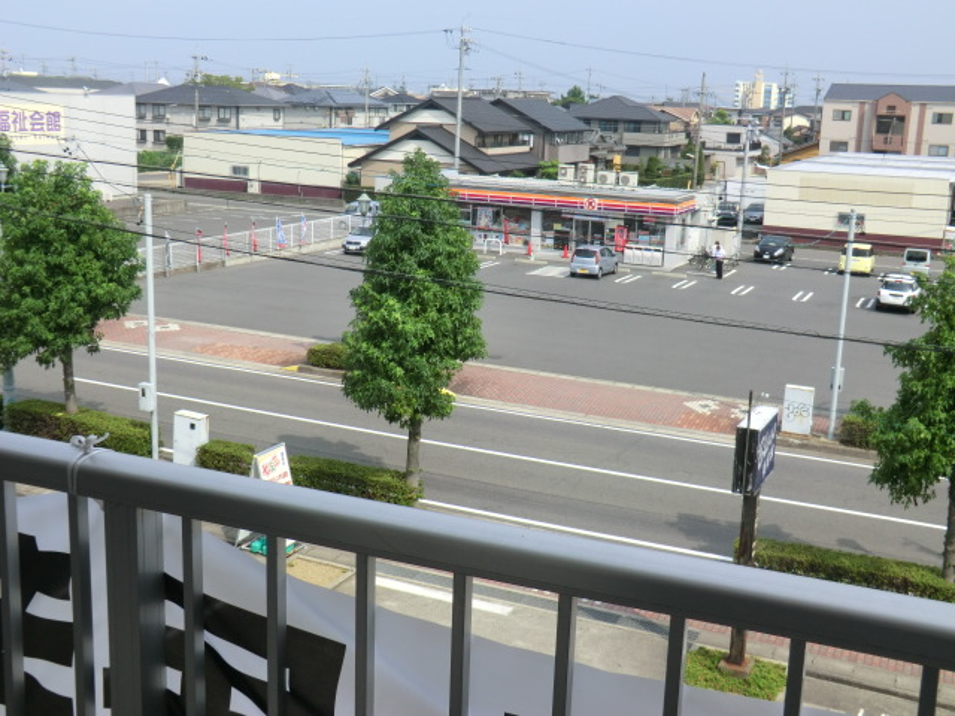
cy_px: 358
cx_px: 478
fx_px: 1104
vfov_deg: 36.0
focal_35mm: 40
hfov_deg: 46.8
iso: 80
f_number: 3.8
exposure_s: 1/800
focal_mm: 7.1
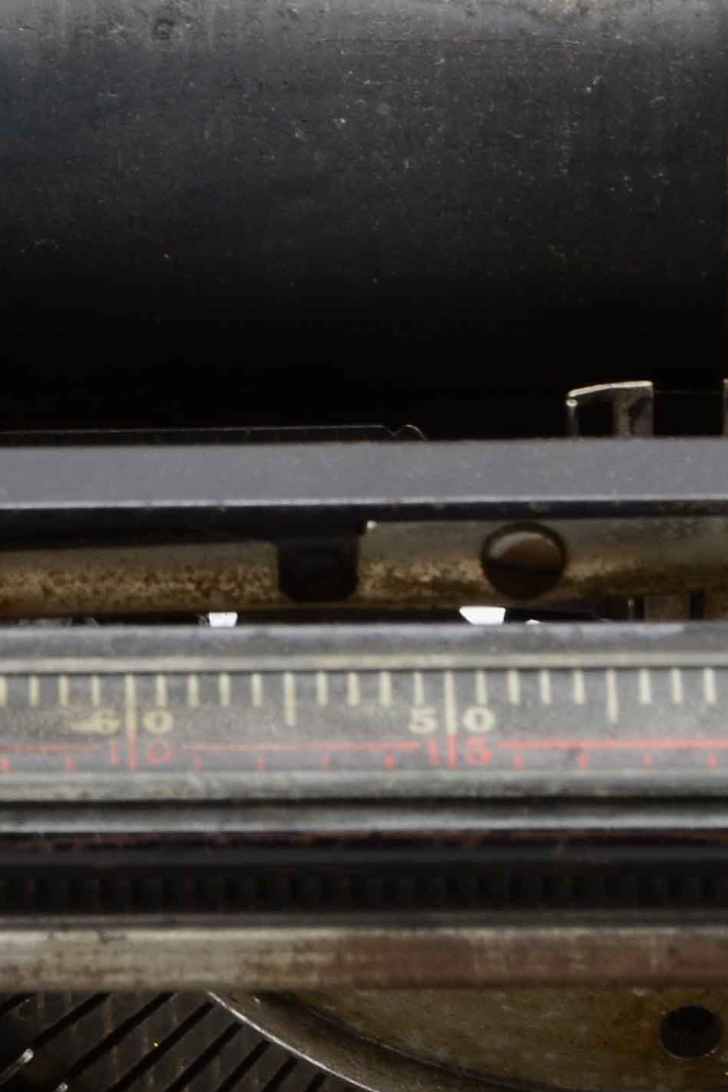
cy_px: 296
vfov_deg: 5.0
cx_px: -518
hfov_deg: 3.3
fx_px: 12618
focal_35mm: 416
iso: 200
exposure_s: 1/160
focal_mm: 80
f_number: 14
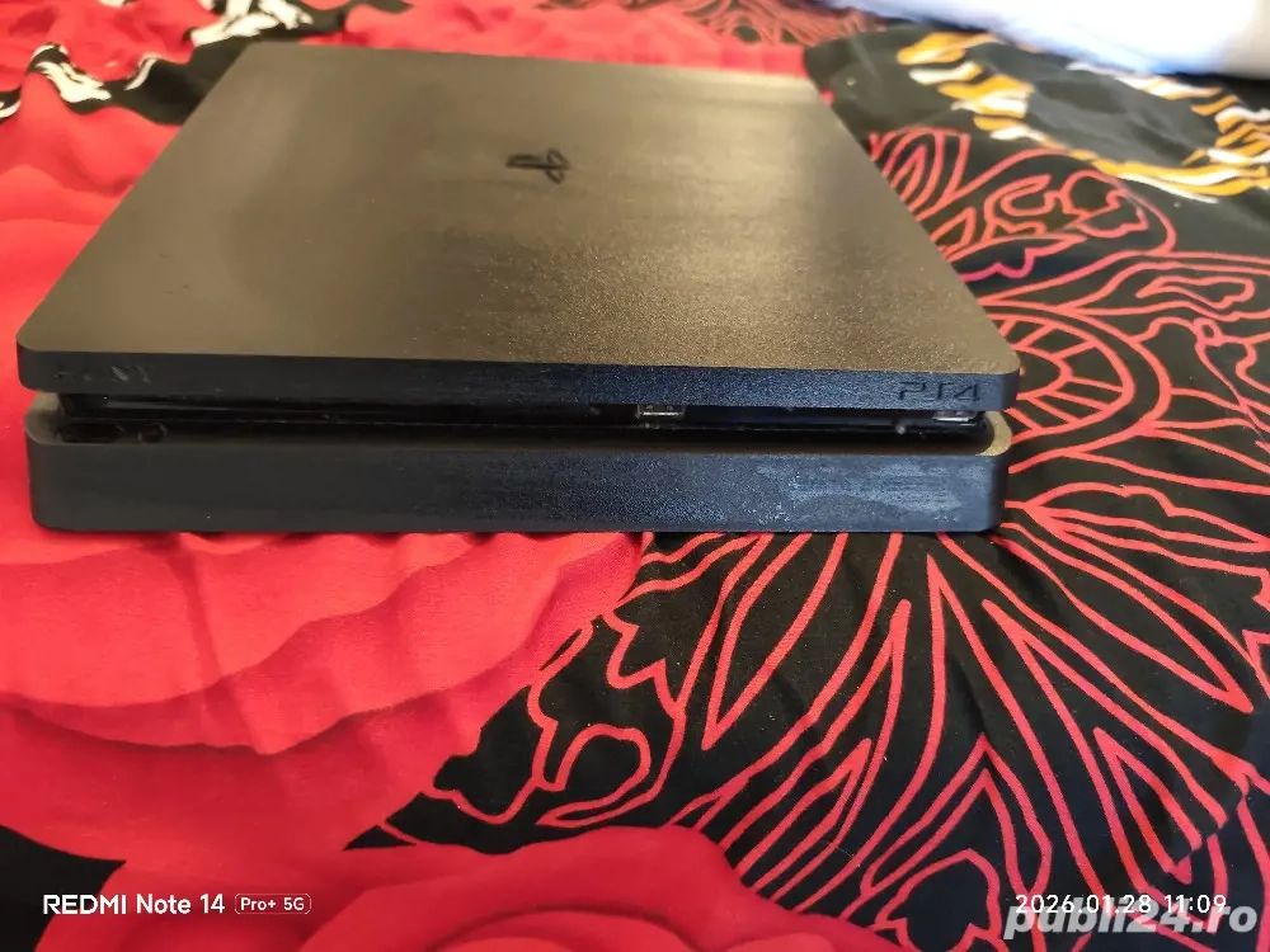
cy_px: 476
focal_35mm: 23
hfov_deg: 73.9
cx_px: 635
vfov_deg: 58.9
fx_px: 844
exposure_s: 1/32.6
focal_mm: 6.19
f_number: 1.65
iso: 1600
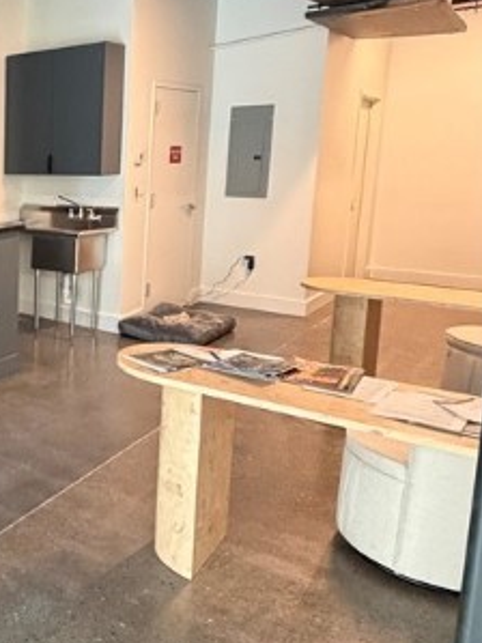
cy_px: 260
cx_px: -118
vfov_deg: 51.1
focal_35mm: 36
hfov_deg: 31.9
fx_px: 669
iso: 500
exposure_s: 1/60
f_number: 2.2
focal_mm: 2.22
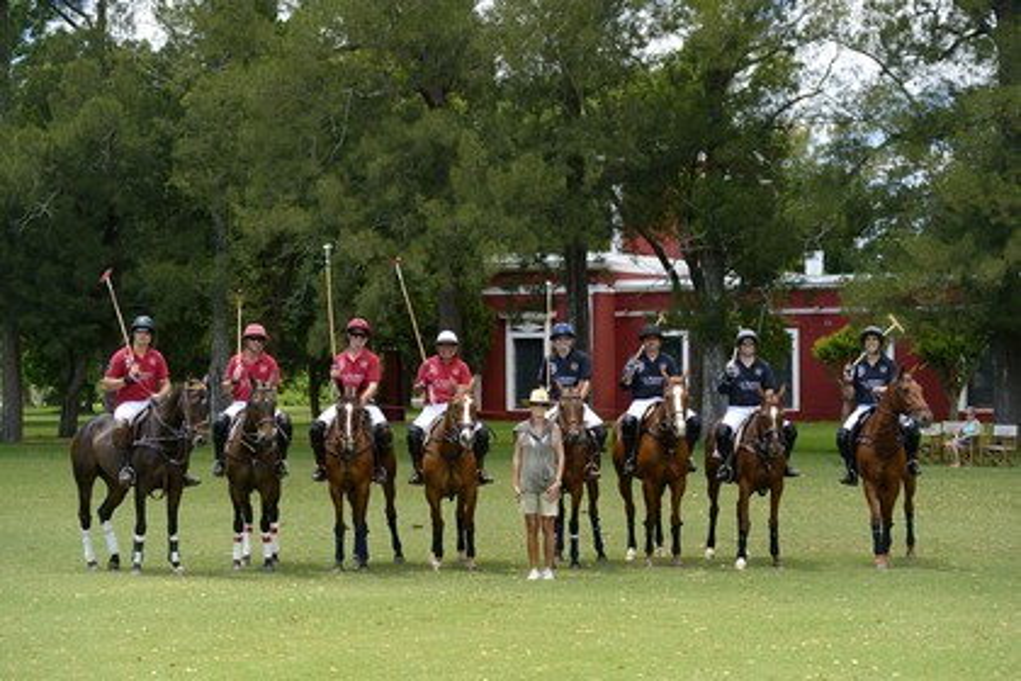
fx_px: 2269
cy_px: 340
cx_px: 510
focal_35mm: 80
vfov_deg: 17.1
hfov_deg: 25.4
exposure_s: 1/640
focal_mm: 80
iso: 200
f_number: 4.5
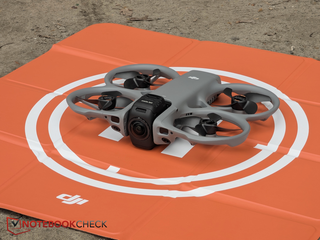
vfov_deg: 12.6
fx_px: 1091
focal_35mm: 118
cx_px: 161
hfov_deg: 16.7
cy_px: 120
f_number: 3.5
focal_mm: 19
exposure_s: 1/23.8
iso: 23
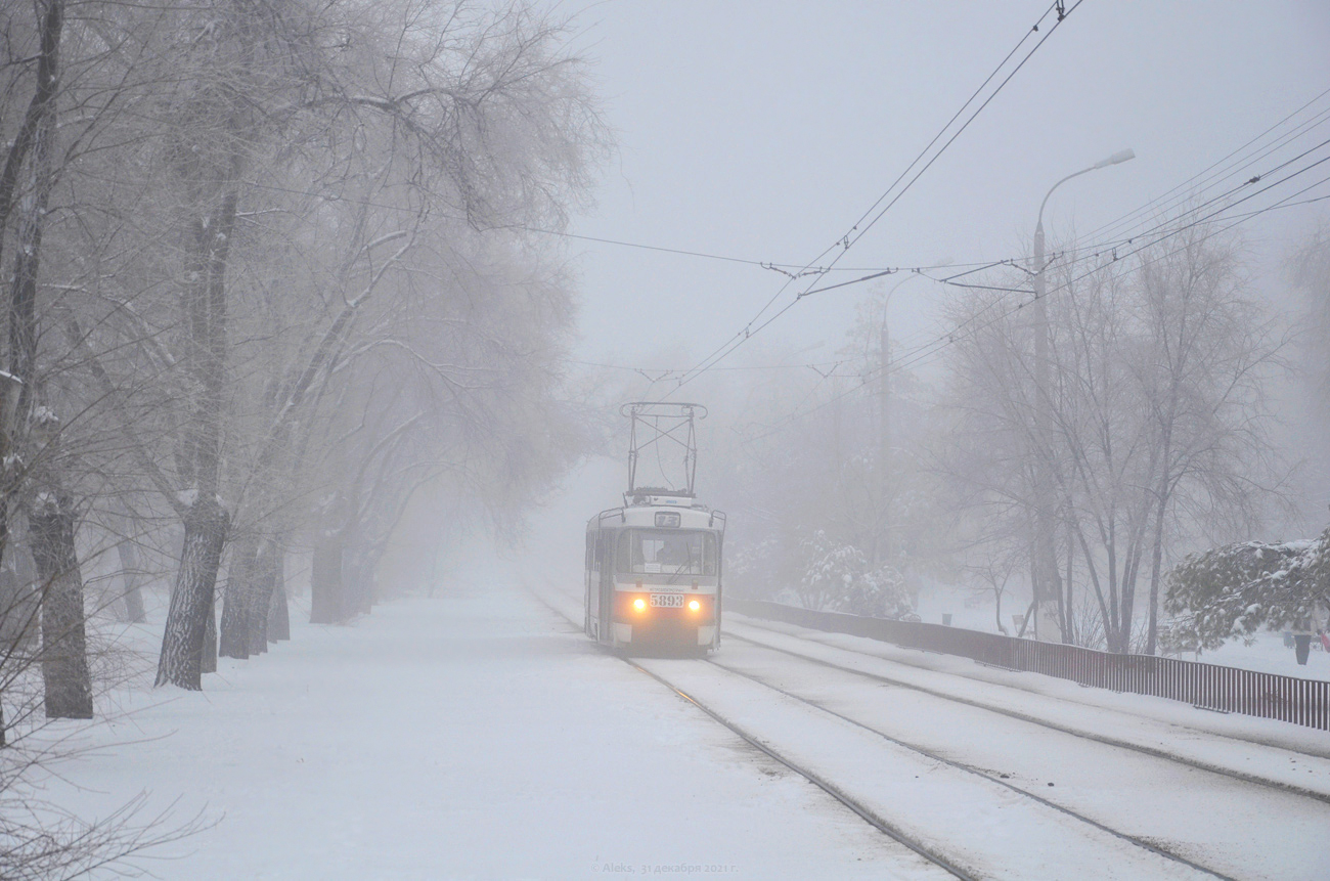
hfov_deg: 22.0
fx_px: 3429
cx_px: 665
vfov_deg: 14.6
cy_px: 440
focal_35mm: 93
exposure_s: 1/250
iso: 400
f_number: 5.3
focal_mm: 62
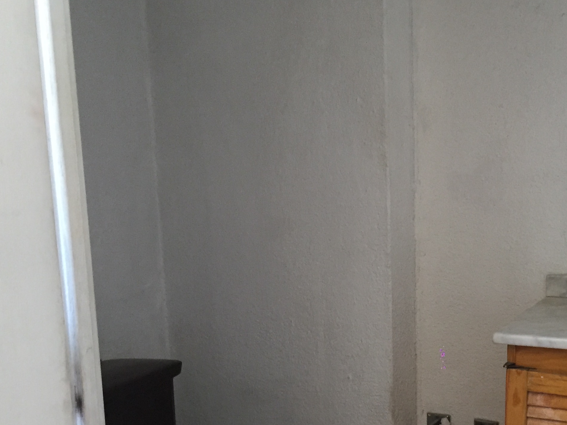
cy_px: 316
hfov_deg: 37.1
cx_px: 440
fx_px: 819
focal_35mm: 50
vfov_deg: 28.7
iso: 250
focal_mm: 4.15
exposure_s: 1/24
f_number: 2.2
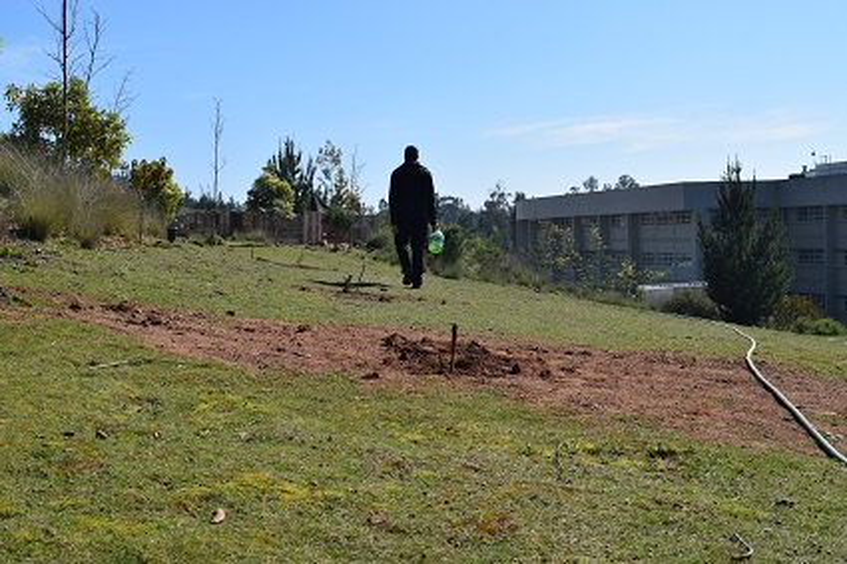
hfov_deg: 38.9
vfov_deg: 26.5
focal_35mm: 51
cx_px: 424
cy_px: 282
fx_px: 1199
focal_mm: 34
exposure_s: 1/400
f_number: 10
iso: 200
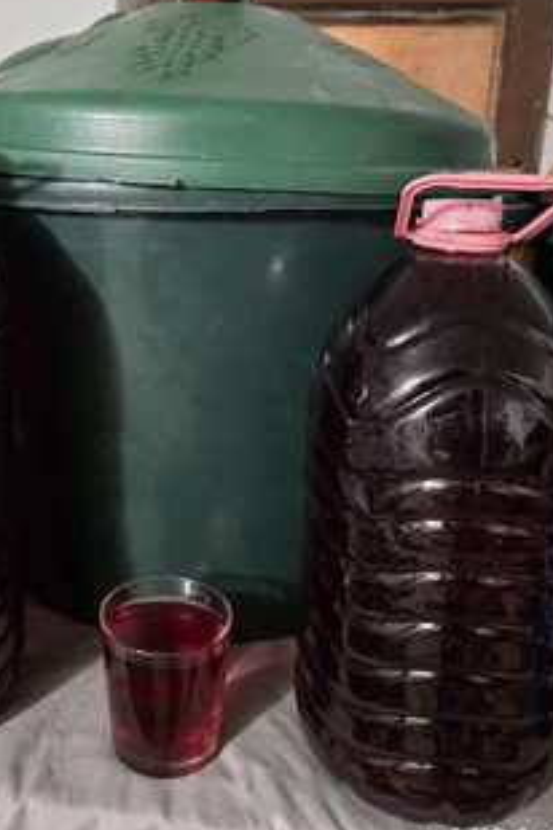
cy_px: 325
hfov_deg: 41.7
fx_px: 714
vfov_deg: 59.7
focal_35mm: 31
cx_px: 174
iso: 1600
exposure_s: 1/33.4
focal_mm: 6.3
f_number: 1.7
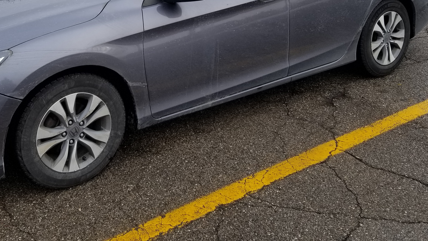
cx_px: 165
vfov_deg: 24.9
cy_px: 10
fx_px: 522
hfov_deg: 44.3
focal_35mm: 46
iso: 50
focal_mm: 4.25
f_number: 1.7
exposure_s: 1/588
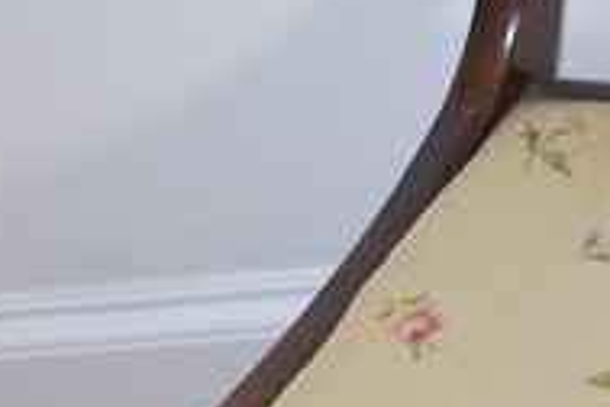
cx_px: 713
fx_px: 1932
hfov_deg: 17.2
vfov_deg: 11.8
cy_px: 472
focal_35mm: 114
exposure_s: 1/60
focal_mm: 24
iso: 560
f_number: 4
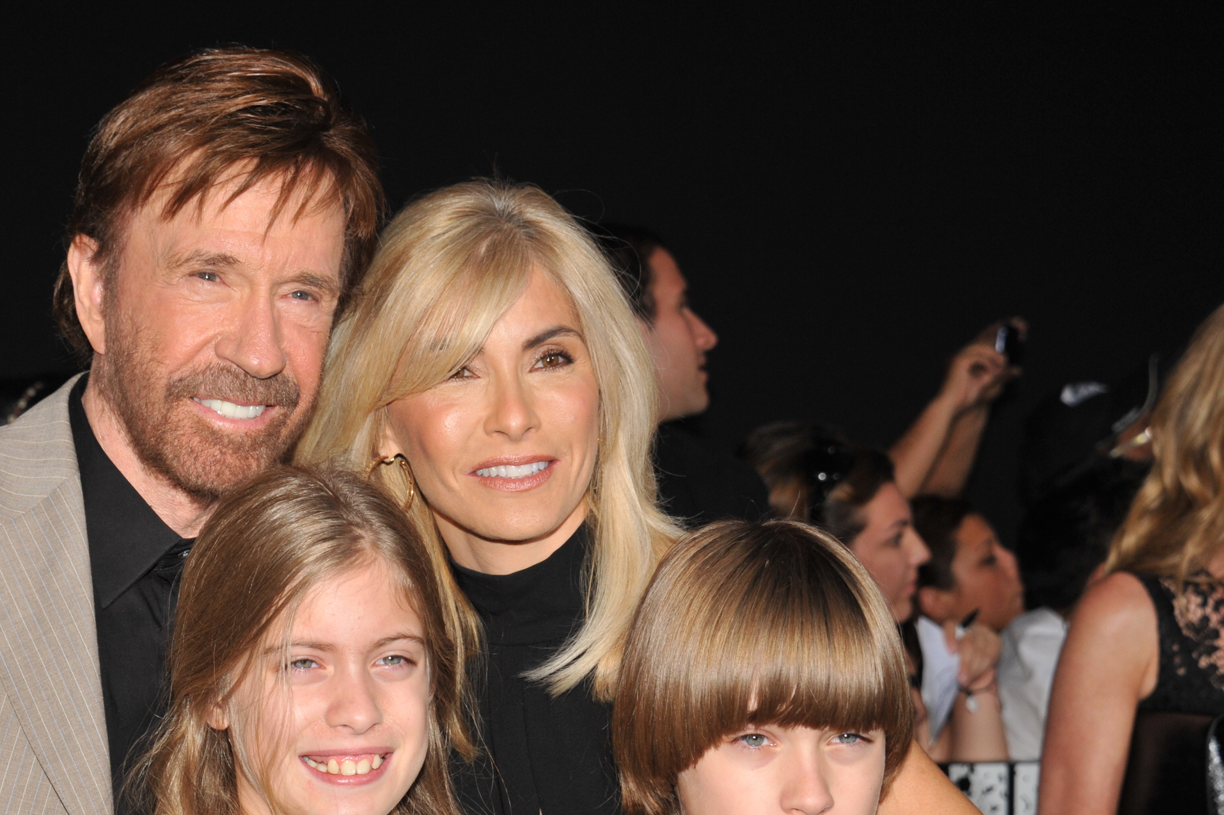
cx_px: 423
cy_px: 624
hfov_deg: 18.9
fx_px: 3670
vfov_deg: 12.6
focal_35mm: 108
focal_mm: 70
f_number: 6.3
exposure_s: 1/500
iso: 1000
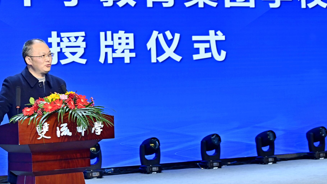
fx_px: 850
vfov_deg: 12.4
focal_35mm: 98
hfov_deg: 21.7
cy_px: 91
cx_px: 114
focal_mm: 61
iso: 500
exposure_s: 1/125
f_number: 6
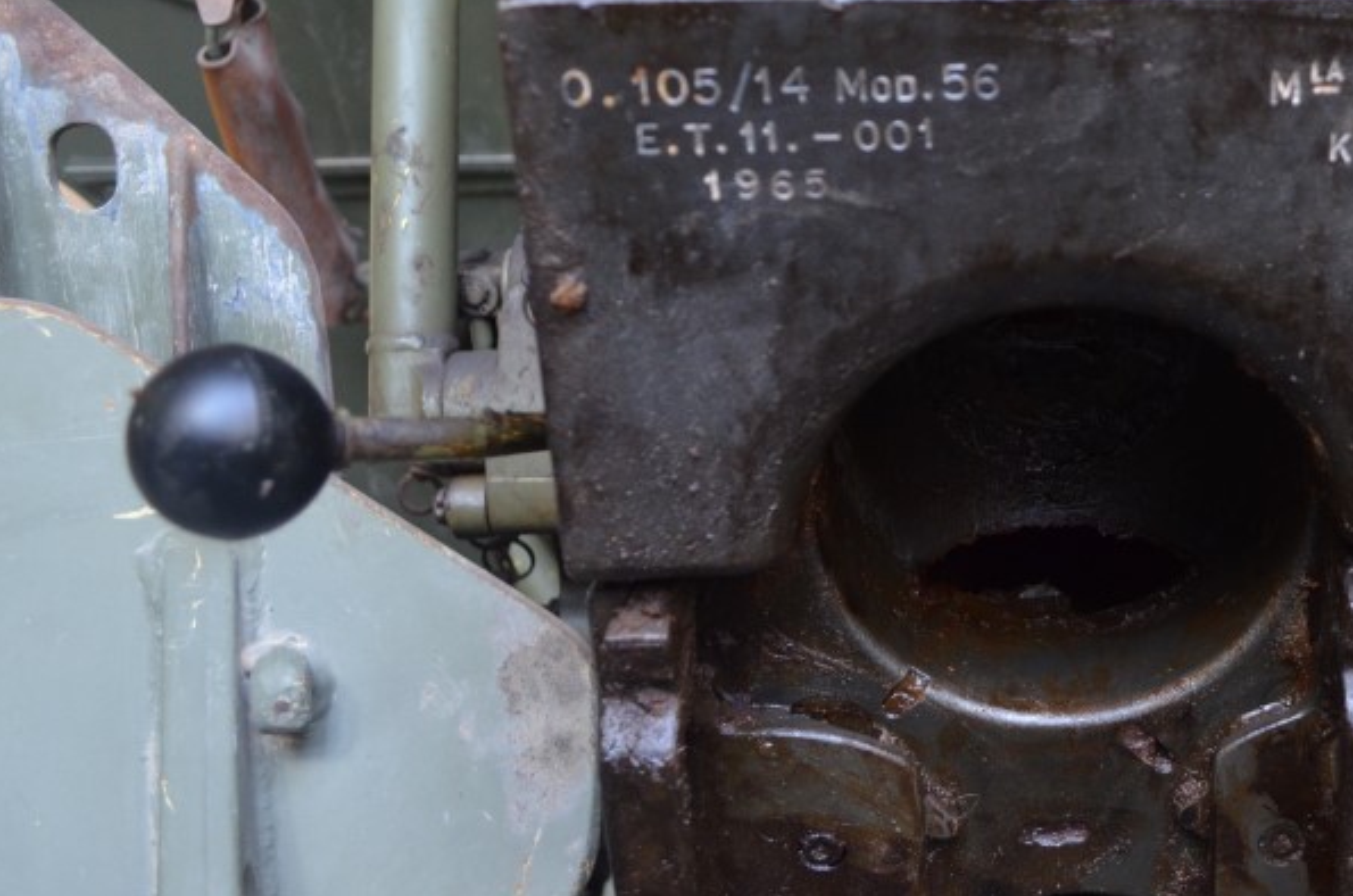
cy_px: 478
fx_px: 1800
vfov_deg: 27.9
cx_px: 1152
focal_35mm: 48
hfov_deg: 39.0
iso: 800
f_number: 3.5
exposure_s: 1/50
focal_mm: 18
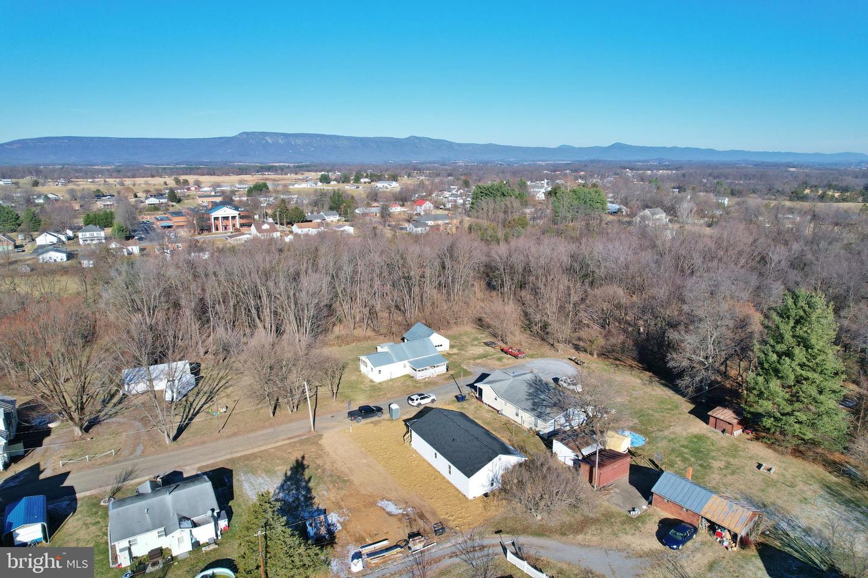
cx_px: 434
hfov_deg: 78.6
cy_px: 289
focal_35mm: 22
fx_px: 530
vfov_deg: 57.2
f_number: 2.8
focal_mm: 8.38
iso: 100
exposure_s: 1/2000
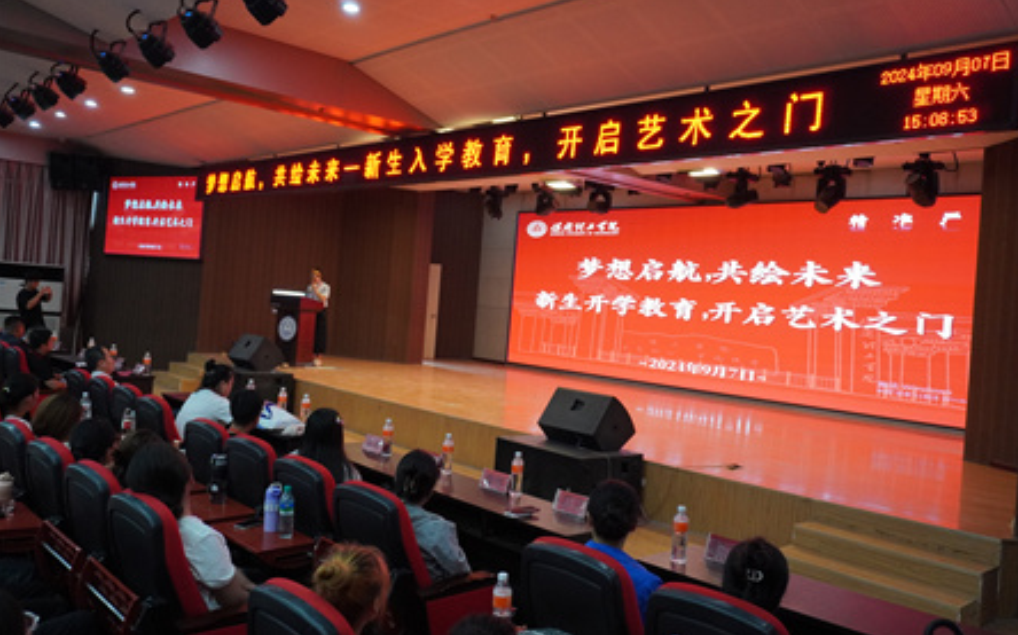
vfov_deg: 40.5
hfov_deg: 61.3
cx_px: 511
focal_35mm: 31
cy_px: 296
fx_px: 860
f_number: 4
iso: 2000
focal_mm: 20
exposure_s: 1/160
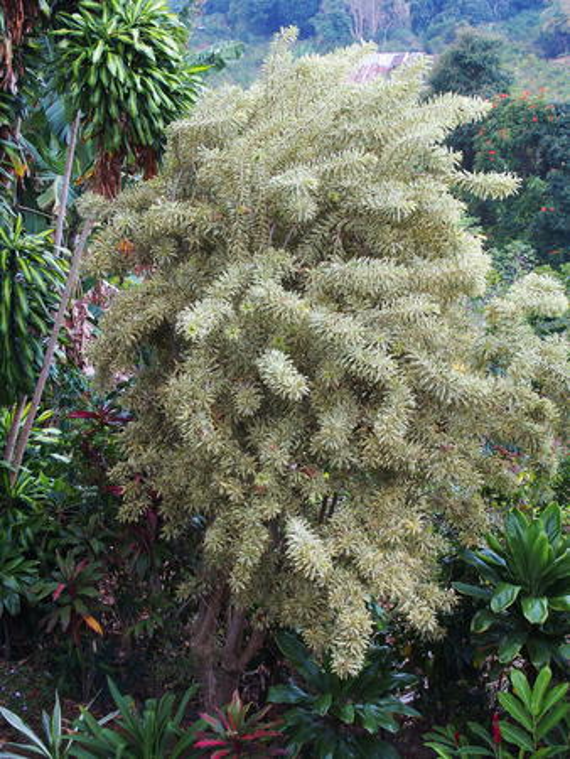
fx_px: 1535
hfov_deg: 21.0
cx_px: 285
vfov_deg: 27.8
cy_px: 380
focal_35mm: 70
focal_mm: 14.5
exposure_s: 1/125
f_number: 3.2
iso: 125
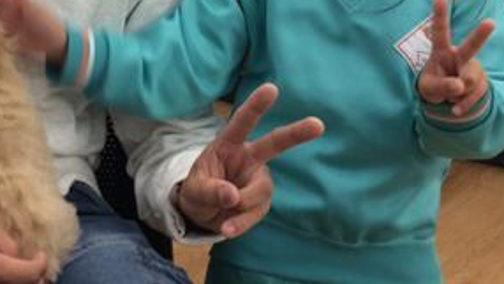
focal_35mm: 73
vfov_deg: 15.7
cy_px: -81
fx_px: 976
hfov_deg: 28.1
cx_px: 67
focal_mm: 3.3
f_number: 2.4
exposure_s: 1/24
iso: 32
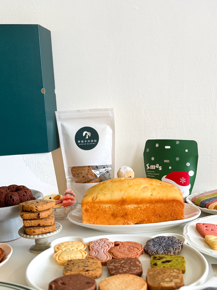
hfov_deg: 34.3
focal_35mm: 42
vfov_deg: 44.7
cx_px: 121
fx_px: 351
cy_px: 167
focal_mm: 6.86
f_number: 1.8
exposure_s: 1/60
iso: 200
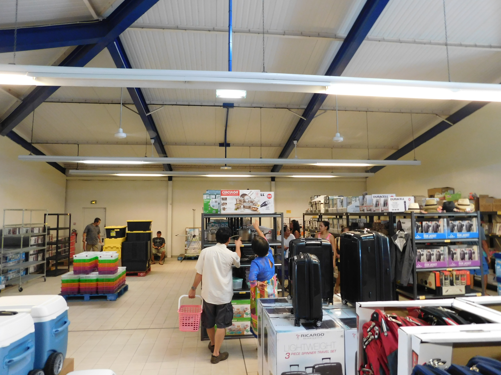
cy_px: 188
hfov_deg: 73.9
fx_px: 333
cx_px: 250
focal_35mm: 23
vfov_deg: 58.9
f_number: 3
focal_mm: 4
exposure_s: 1/30
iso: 280
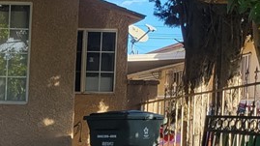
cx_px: -170
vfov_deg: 10.9
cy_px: 193
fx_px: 744
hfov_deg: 17.2
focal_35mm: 108
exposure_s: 1/504
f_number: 1.8
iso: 40
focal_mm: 5.4
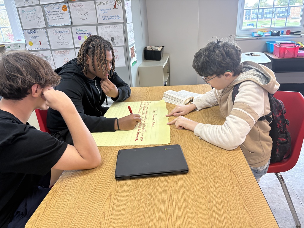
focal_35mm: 26
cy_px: 114
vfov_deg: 53.1
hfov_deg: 67.3
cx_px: 152
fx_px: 228
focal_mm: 5.96
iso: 160
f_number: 1.6
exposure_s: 1/60
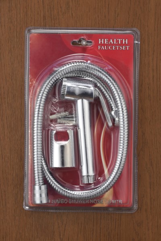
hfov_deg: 8.1
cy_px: 120
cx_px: 80
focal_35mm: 170
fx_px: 1140
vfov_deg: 12.1
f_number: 16
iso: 100
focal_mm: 85
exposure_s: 1/30
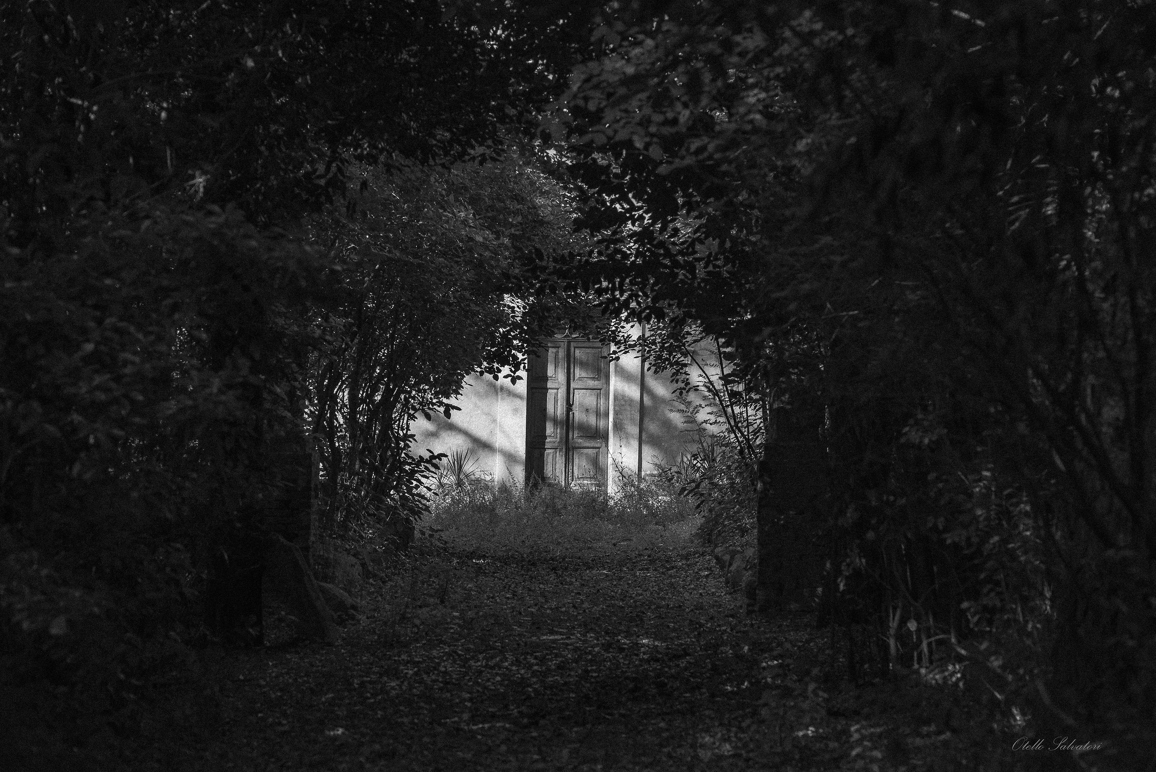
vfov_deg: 14.0
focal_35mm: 98
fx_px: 3148
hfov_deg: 20.8
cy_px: 386
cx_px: 578
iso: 200
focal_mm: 98
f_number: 6.3
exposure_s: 1/250
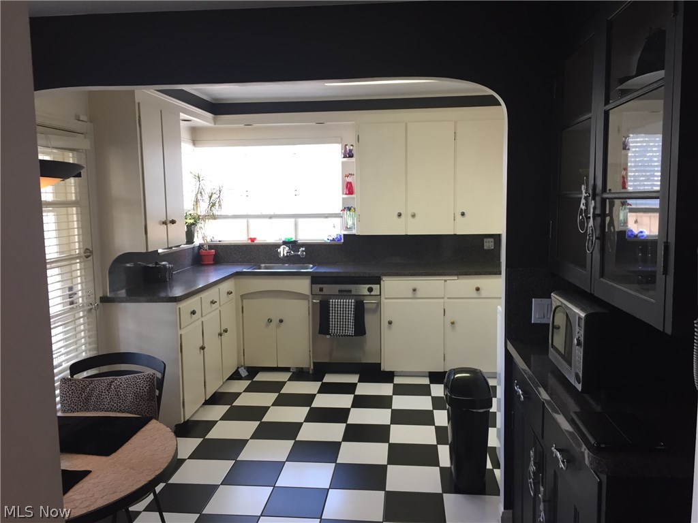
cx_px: 349
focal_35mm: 29
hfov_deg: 61.7
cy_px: 262
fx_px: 585
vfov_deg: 48.2
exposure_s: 1/30
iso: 80
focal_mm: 4.15
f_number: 2.2
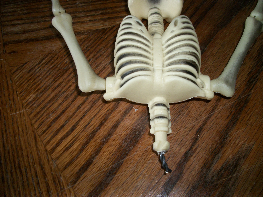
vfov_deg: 44.1
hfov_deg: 56.9
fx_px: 243
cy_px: 98
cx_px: 132
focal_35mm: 32
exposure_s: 1/60
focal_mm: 5.7
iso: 160
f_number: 2.9
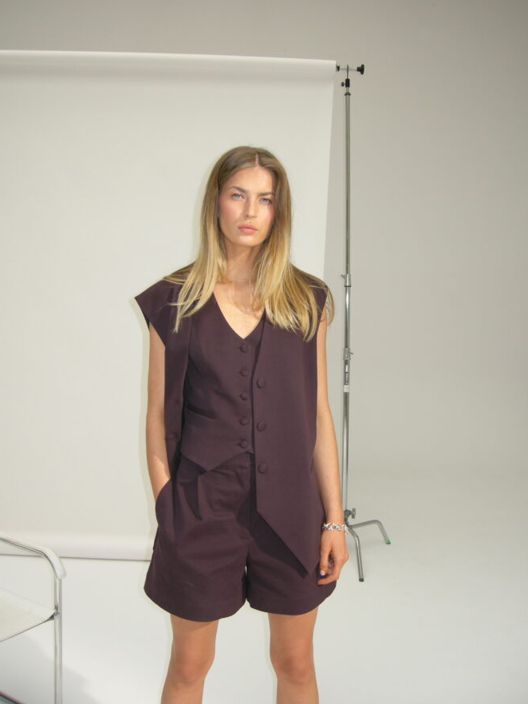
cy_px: 358
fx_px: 752
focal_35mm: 37
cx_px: 262
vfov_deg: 50.1
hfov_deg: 38.7
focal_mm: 7.5
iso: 64
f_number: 3.4
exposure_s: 1/100
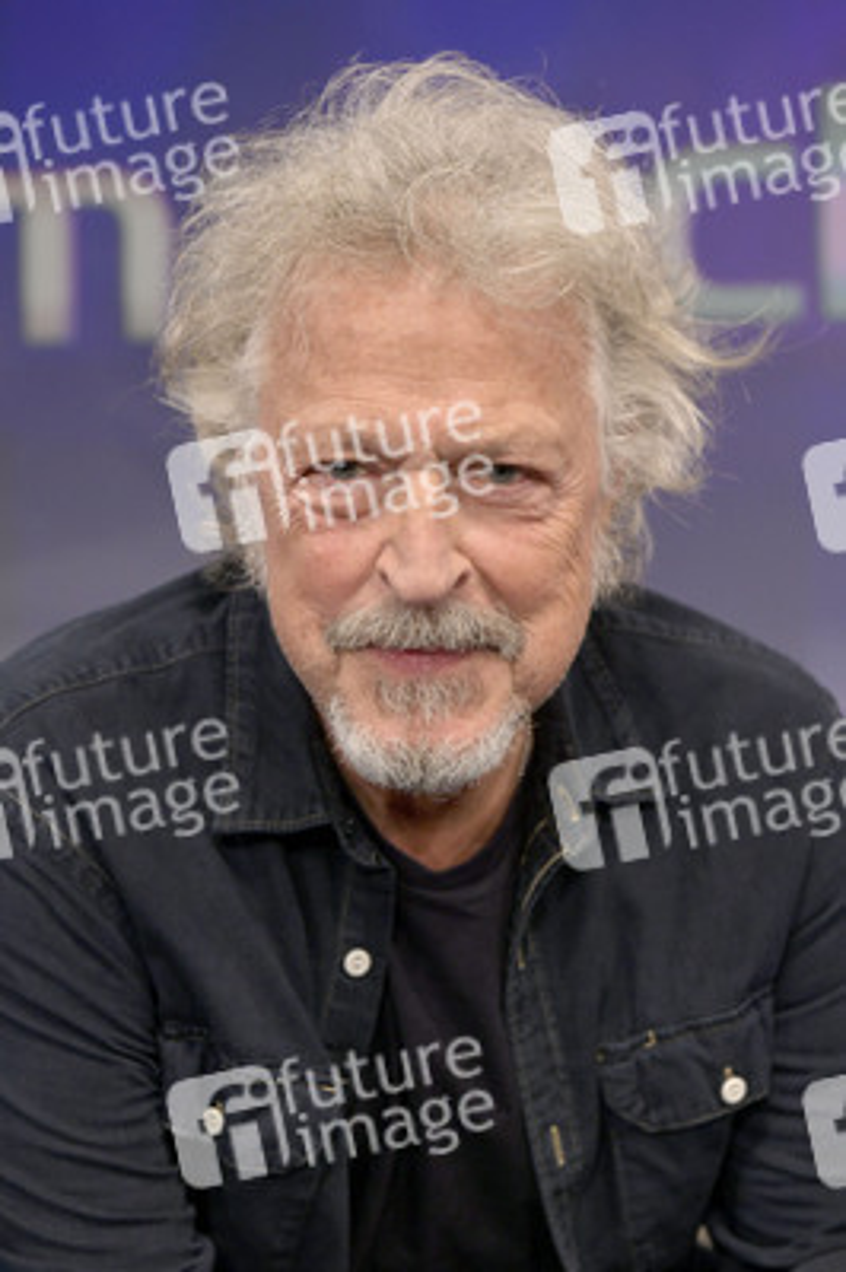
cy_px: 636
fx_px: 2330
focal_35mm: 66
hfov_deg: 20.6
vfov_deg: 30.5
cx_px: 423
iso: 1600
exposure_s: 1/250
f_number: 6.3
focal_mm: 66
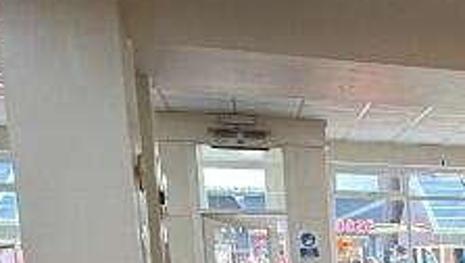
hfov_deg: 24.4
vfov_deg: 16.0
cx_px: 671
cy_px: 386
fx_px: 864
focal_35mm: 70
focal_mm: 2.22
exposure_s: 1/100
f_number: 2.2
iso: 200
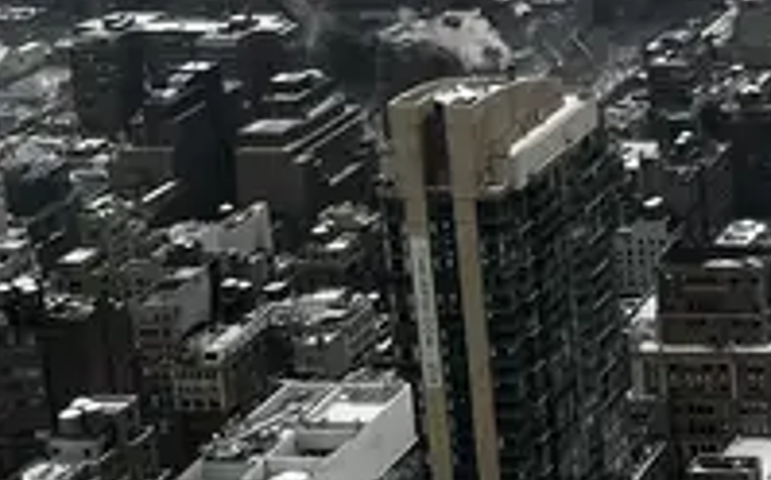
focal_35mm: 104
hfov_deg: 16.4
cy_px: -103
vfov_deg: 12.3
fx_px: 2183
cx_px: 1441
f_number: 1.6
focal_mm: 5.1
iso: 50
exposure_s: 1/459
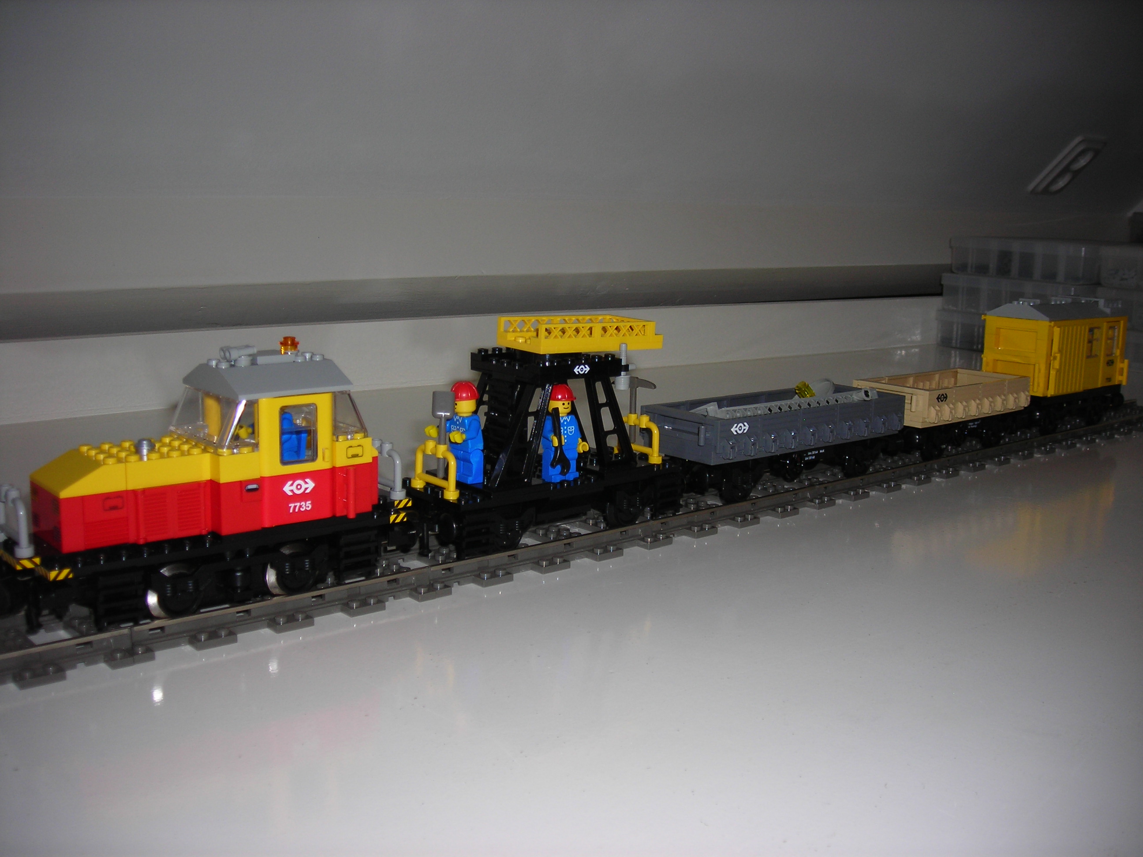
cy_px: 428
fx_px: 1255
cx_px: 572
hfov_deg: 49.0
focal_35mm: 38
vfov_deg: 37.7
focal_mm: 6.3
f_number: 3.2
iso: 50
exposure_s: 1/60.1
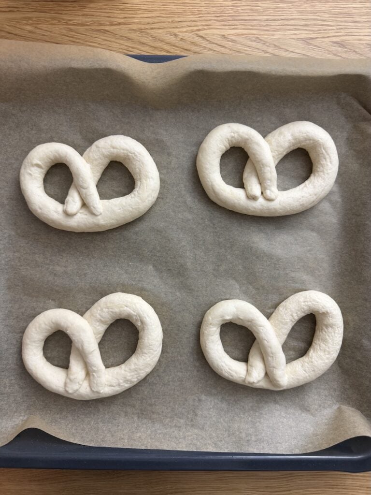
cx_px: 186
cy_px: 248
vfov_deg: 71.6
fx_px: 343
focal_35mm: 24
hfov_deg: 56.8
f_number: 1.78
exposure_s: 1/51
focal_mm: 6.76
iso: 160
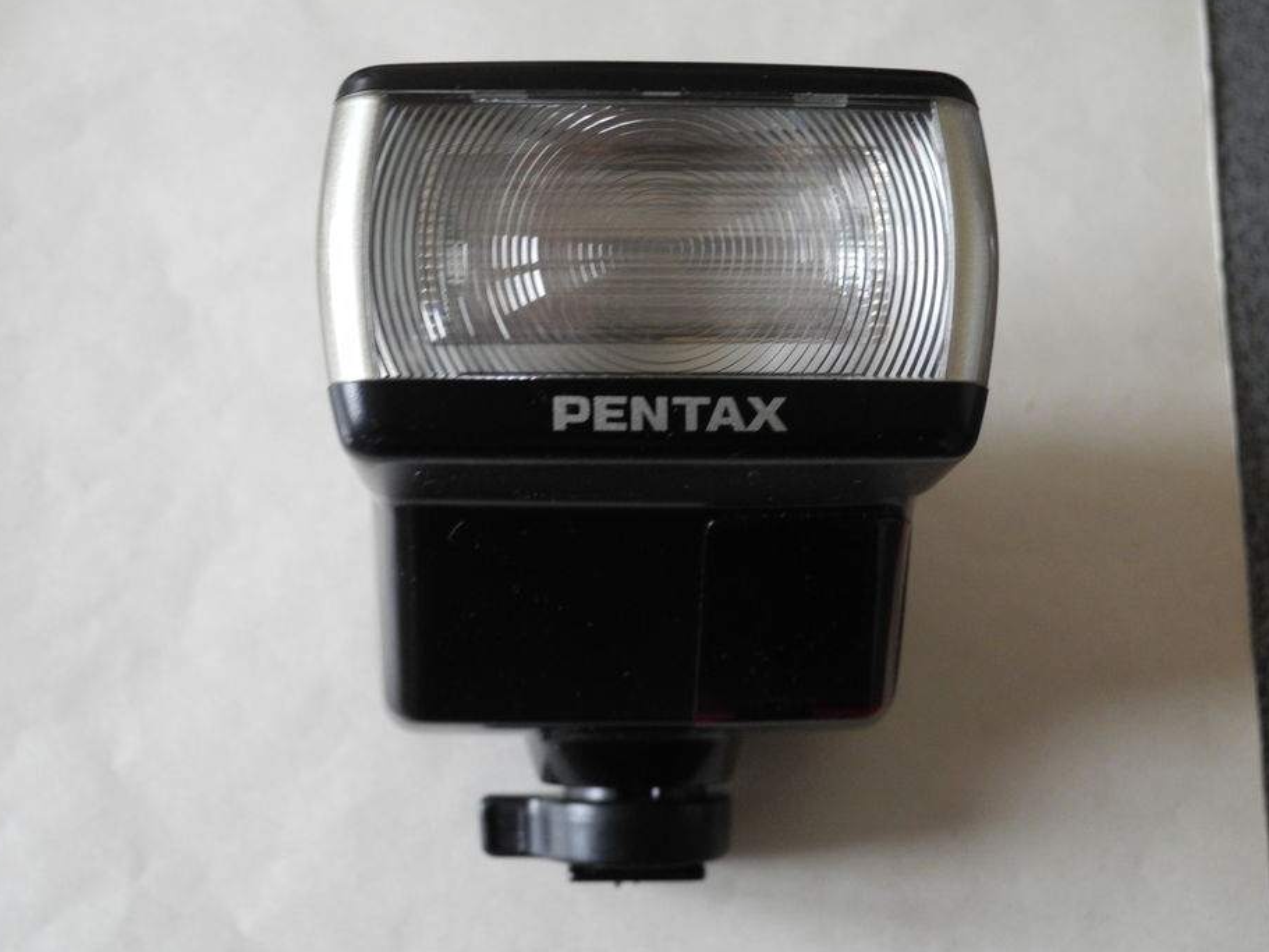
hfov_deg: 42.1
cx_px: 677
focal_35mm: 45
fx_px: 1649
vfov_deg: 32.2
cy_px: 486
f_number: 3.2
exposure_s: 1/11.7
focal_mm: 8.8
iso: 400
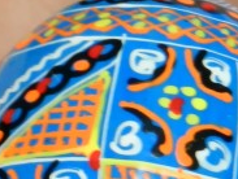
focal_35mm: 335
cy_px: 158
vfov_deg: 4.4
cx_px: -77
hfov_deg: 5.9
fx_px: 2308
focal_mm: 10.9
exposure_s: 1/15
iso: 400
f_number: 4.5
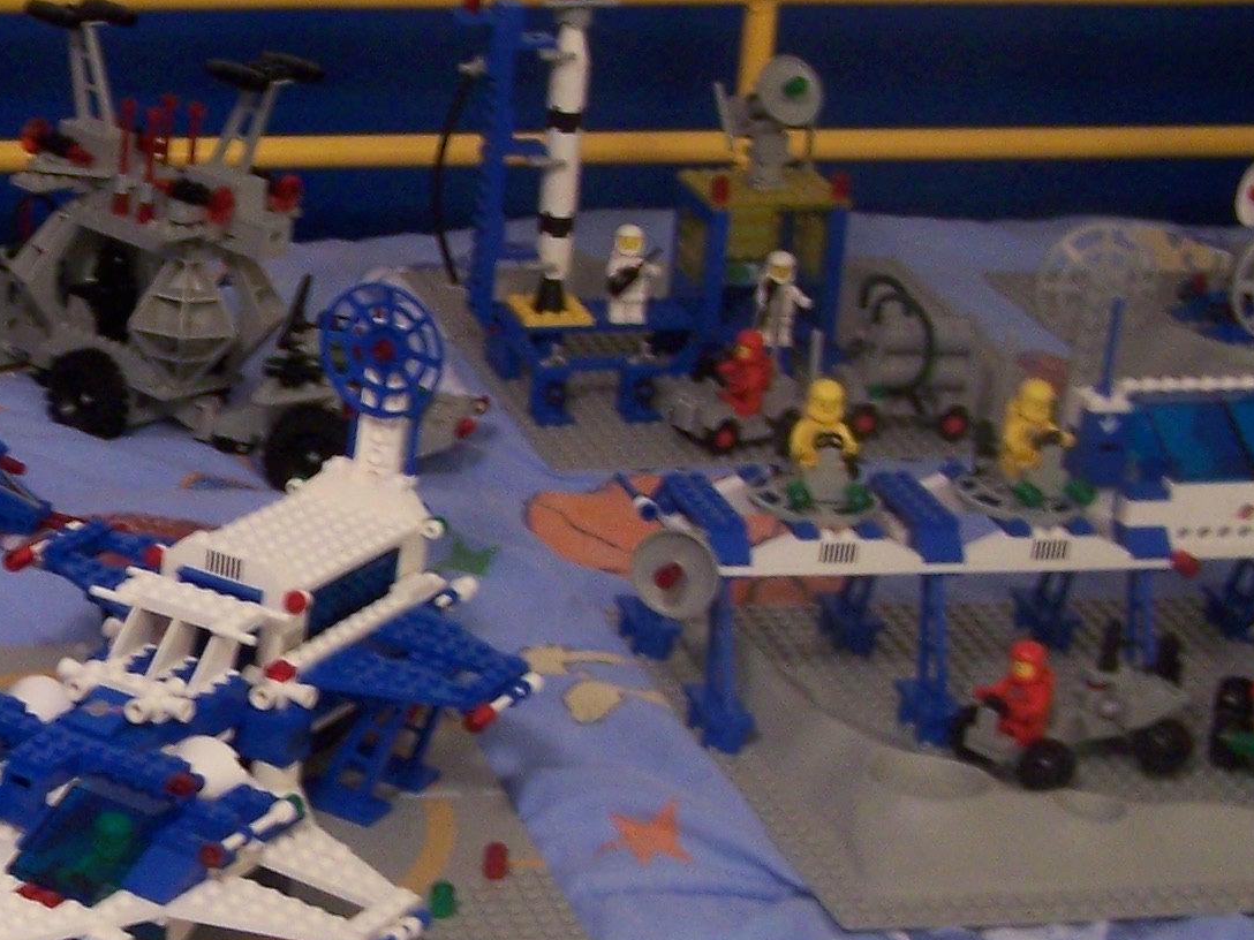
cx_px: -54
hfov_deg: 20.9
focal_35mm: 90
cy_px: 514
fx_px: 3260
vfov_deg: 16.4
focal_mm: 6.3
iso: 140
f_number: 2.8
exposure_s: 1/8
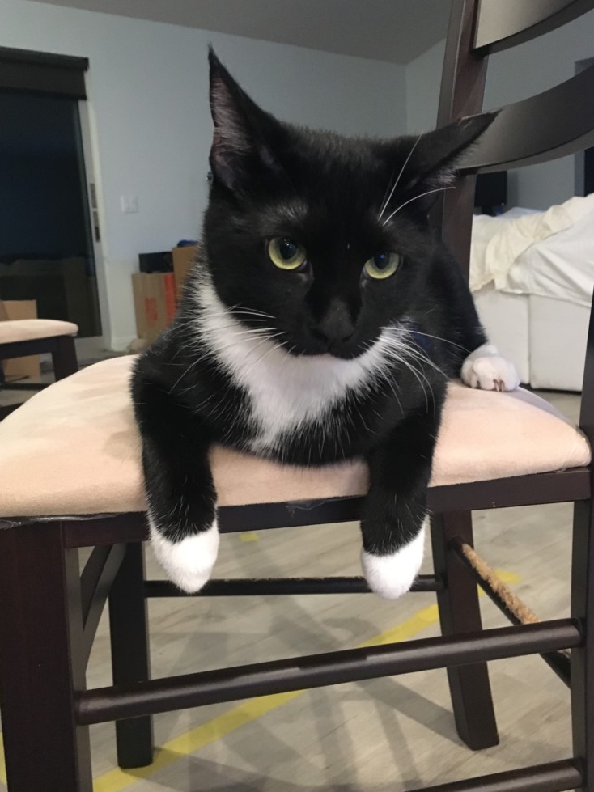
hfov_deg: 44.2
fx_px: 732
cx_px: 297
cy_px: 397
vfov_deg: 56.8
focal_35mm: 32
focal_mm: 4.15
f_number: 2.2
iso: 250
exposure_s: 1/15
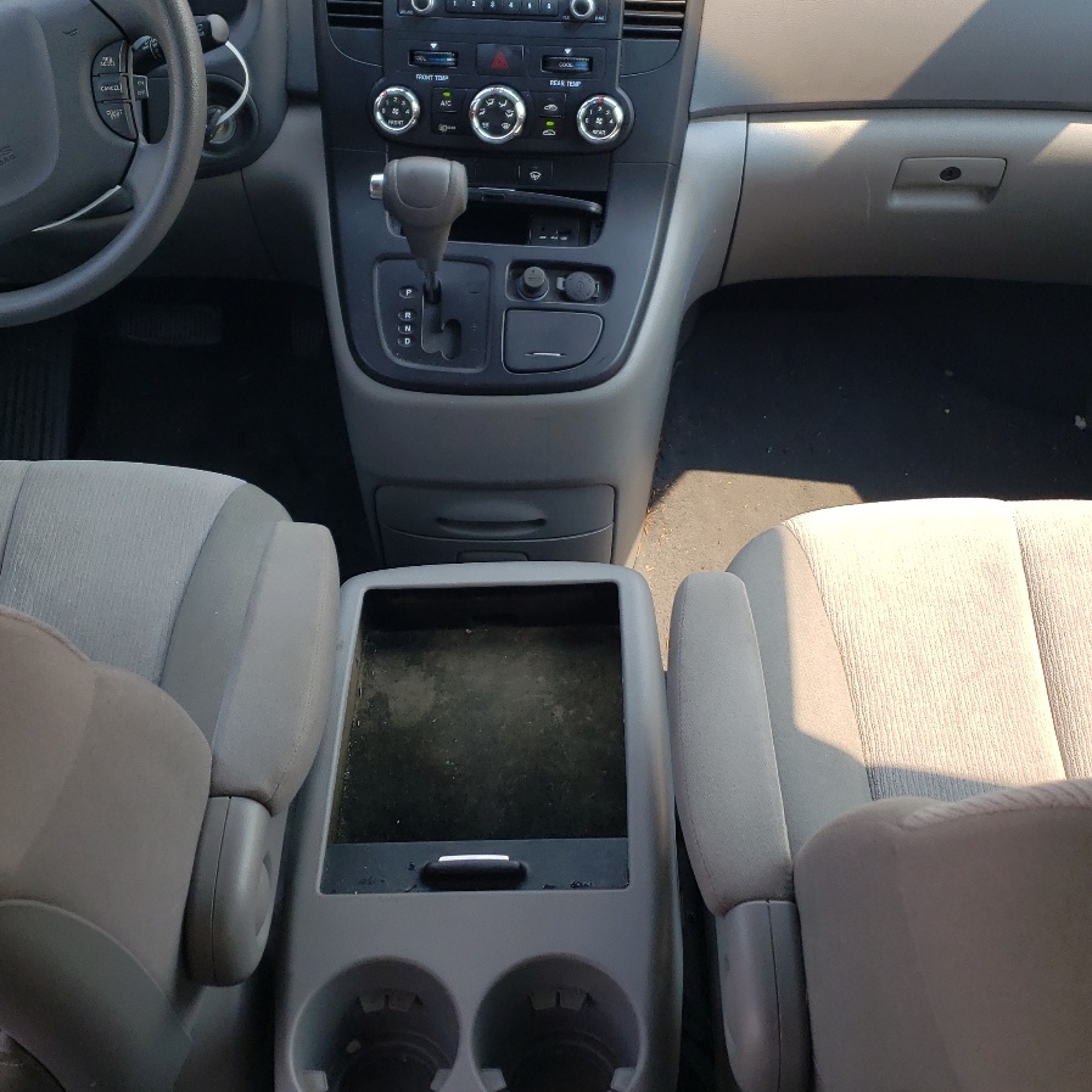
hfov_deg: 40.9
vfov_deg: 40.6
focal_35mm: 41
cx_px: 489
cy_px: 403
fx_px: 1463
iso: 50
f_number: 1.5
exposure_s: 1/625
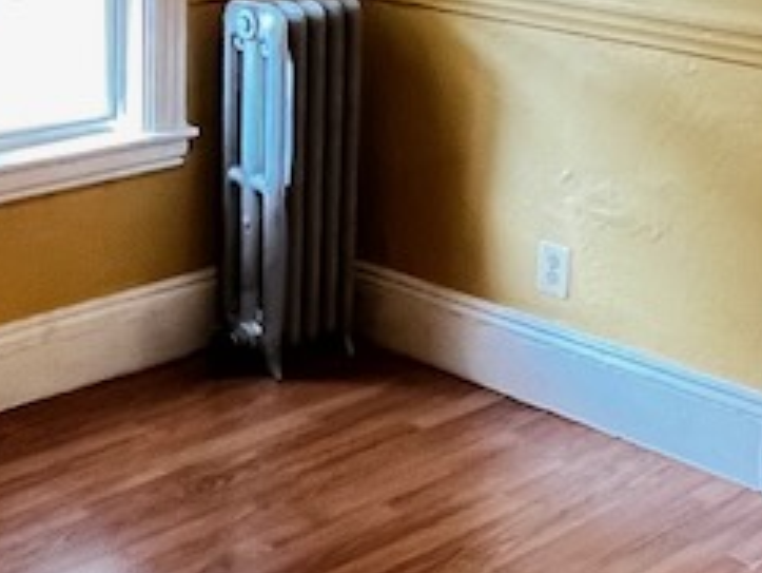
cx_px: 256
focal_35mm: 69
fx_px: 1520
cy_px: 95
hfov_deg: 28.0
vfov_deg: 21.0
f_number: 1.8
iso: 400
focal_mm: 1.57
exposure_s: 1/60
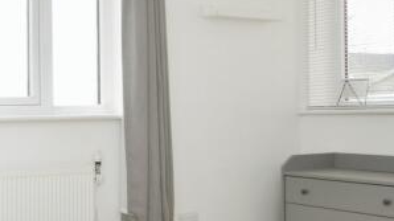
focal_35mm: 54
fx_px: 564
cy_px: 81
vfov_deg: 22.1
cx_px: -67
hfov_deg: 32.5
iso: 200
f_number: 5
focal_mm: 10
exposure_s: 1/100
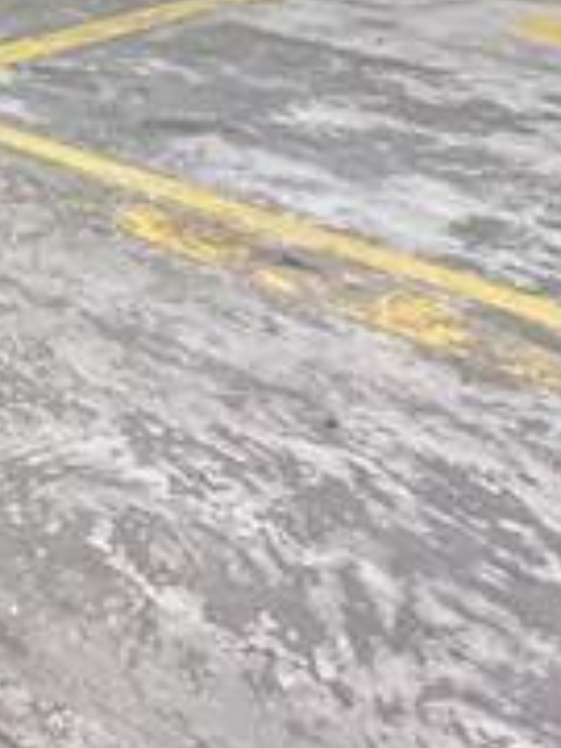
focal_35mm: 84
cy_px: -810
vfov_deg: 16.6
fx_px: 1815
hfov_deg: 12.5
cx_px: -893
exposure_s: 1/120
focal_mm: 2.22
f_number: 2.2
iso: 250
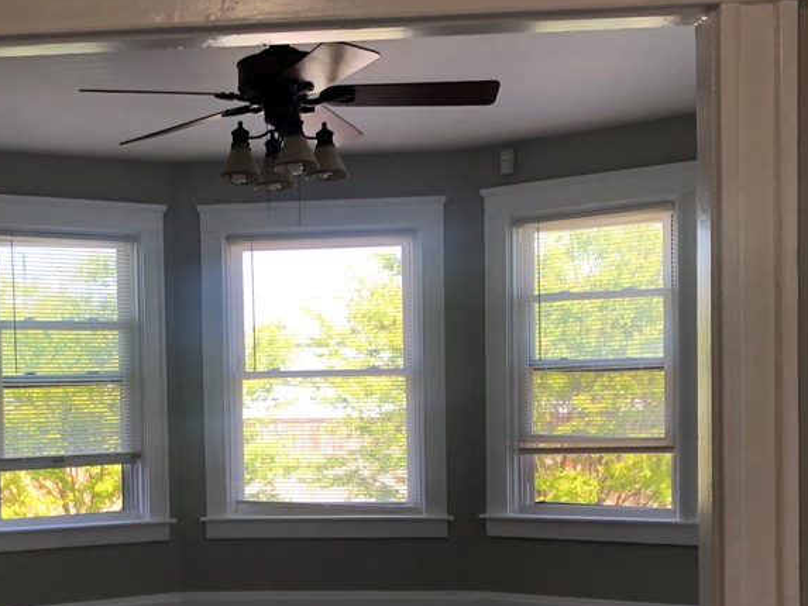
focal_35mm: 50
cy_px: 400
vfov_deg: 28.9
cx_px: 254
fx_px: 1167
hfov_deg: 37.7
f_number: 1.8
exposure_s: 1/120
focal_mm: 3.99
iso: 50
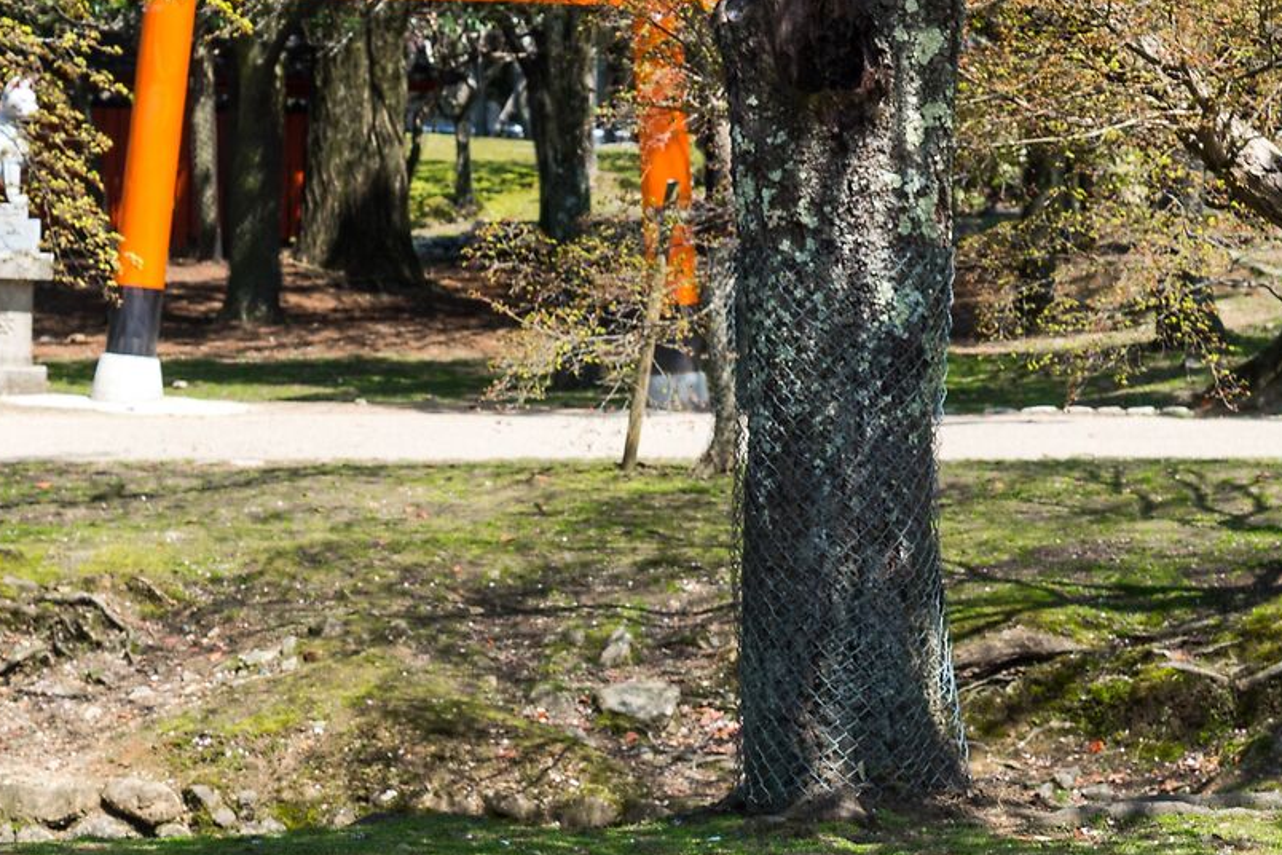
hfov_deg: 9.2
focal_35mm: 224
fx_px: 7976
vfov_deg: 6.1
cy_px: 785
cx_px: 896
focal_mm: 75
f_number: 10
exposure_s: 1/80
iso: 80
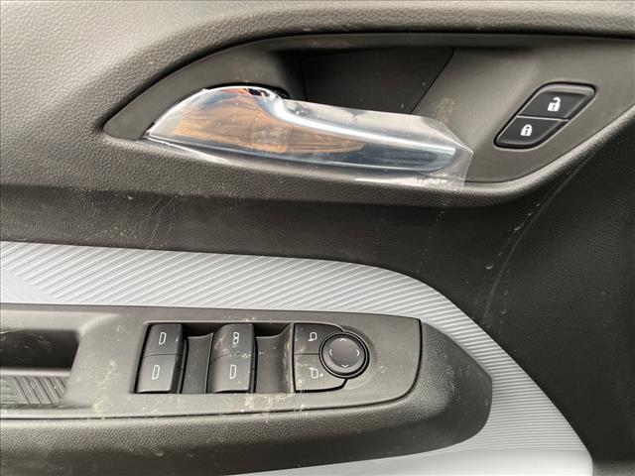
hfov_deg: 67.3
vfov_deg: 53.1
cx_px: 318
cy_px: 238
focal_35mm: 26
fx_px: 477
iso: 125
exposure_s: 1/60
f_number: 1.6
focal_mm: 4.2
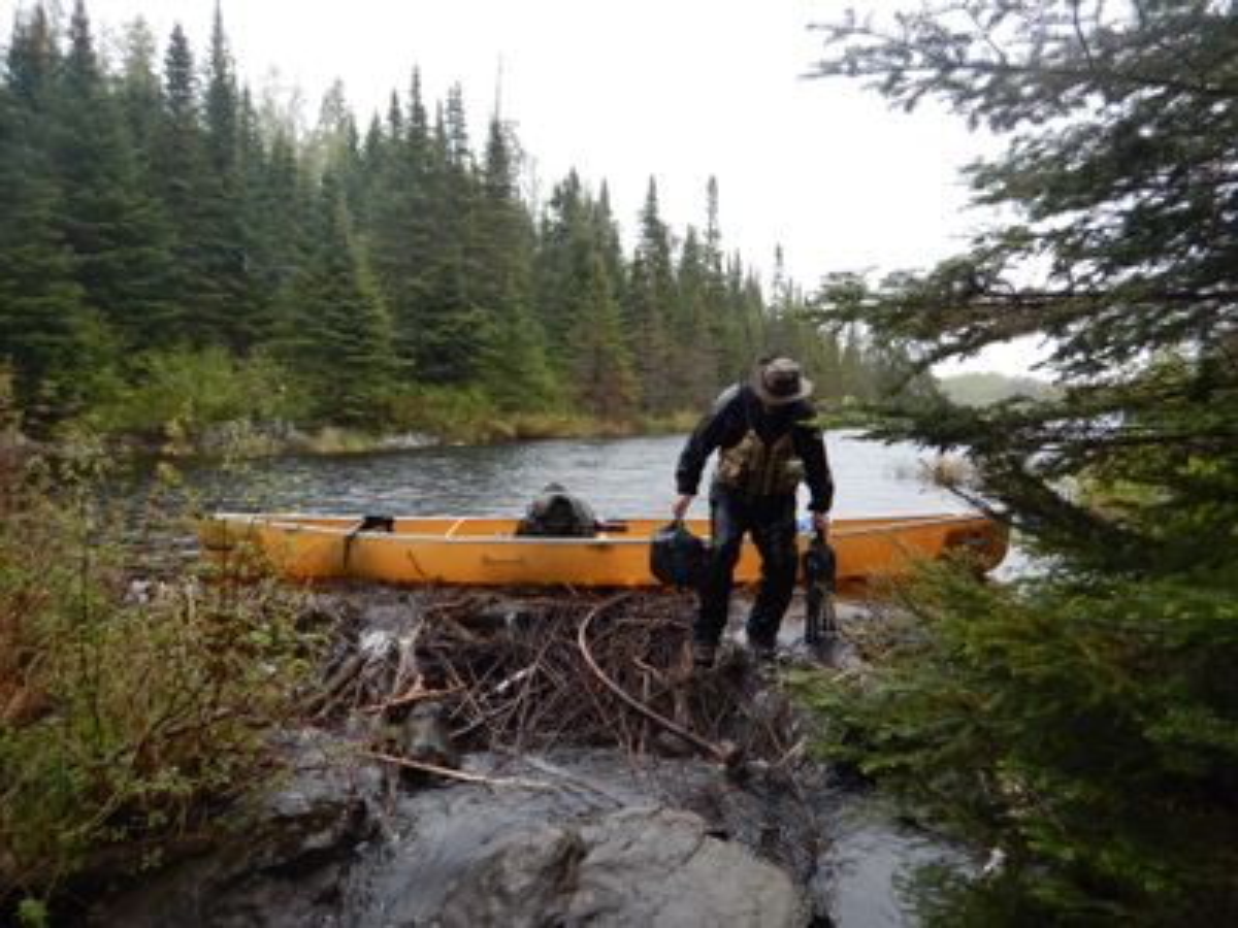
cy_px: 464
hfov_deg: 71.6
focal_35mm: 24
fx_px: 858
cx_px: 619
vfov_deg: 56.8
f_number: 2.8
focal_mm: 4.3
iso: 125
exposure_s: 1/200
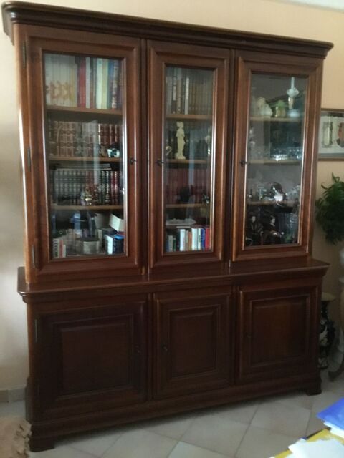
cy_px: 229
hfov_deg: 45.4
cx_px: 172
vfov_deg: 58.4
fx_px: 411
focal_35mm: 31
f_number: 2.4
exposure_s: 1/17
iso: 800
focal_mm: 3.3
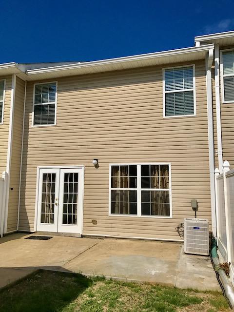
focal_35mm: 28
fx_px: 252
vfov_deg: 63.4
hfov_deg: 49.7
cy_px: 156
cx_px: 117
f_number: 1.8
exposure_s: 1/7407
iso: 25
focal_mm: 3.99
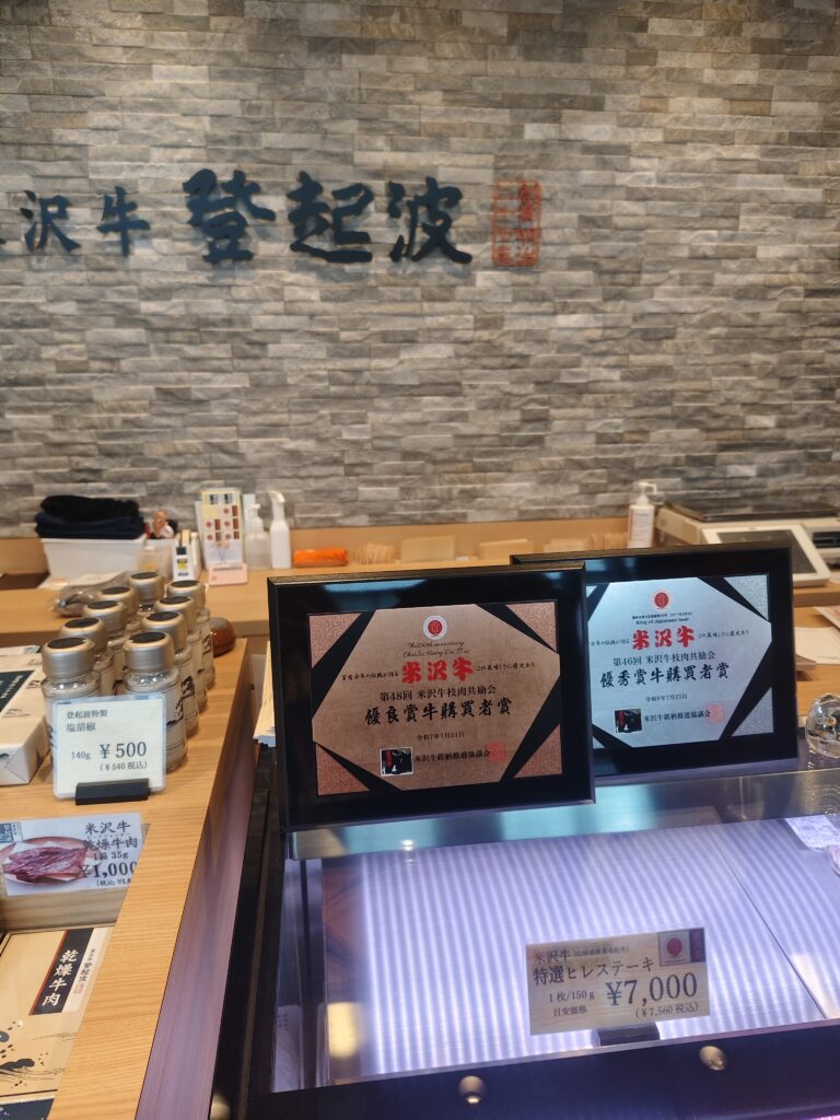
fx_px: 744
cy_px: 560
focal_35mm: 23
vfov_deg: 73.9
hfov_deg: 58.9
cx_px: 420
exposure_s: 1/100
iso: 299
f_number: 1.88
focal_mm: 5.56
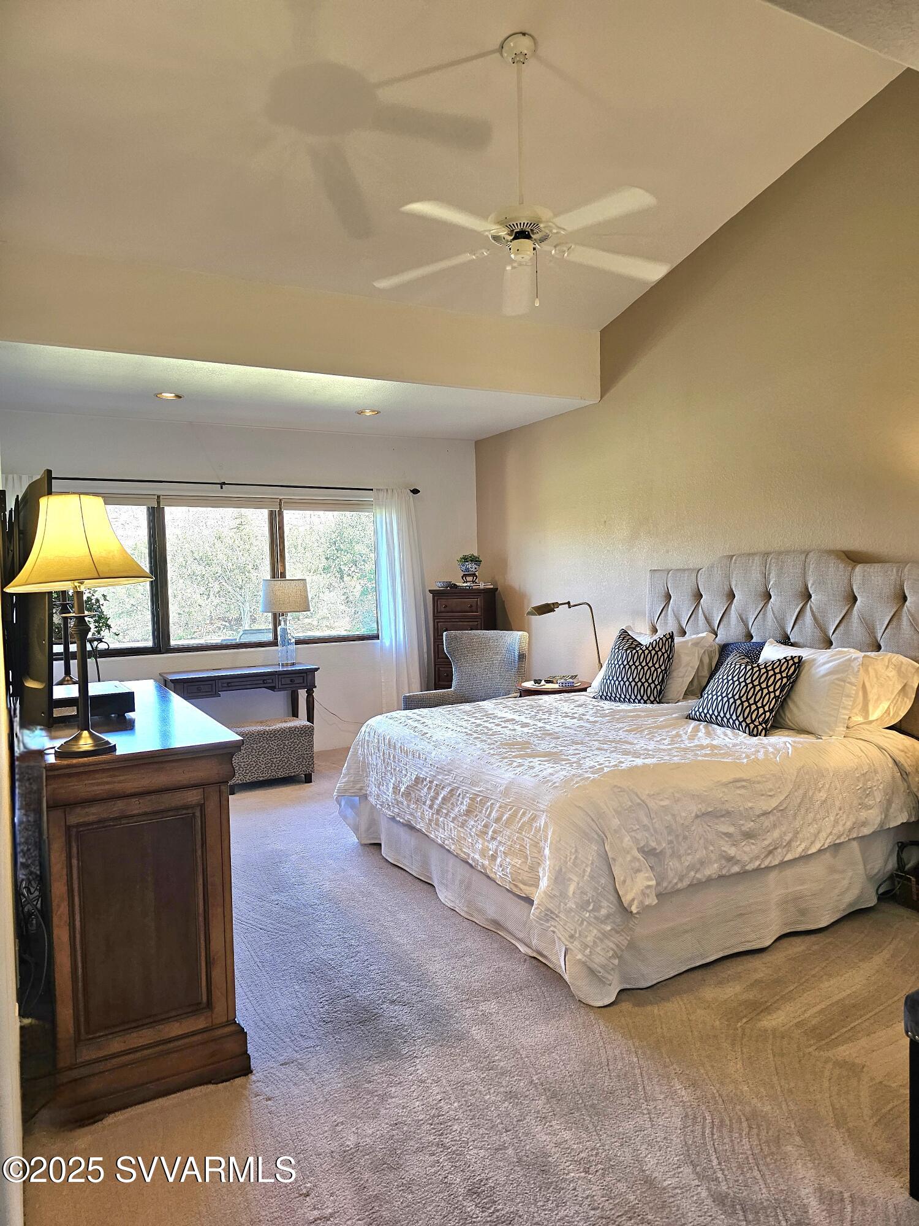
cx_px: 460
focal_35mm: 23
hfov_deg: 58.9
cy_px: 613
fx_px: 814
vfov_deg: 73.9
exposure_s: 1/120
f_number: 1.7
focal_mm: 6.3
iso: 100
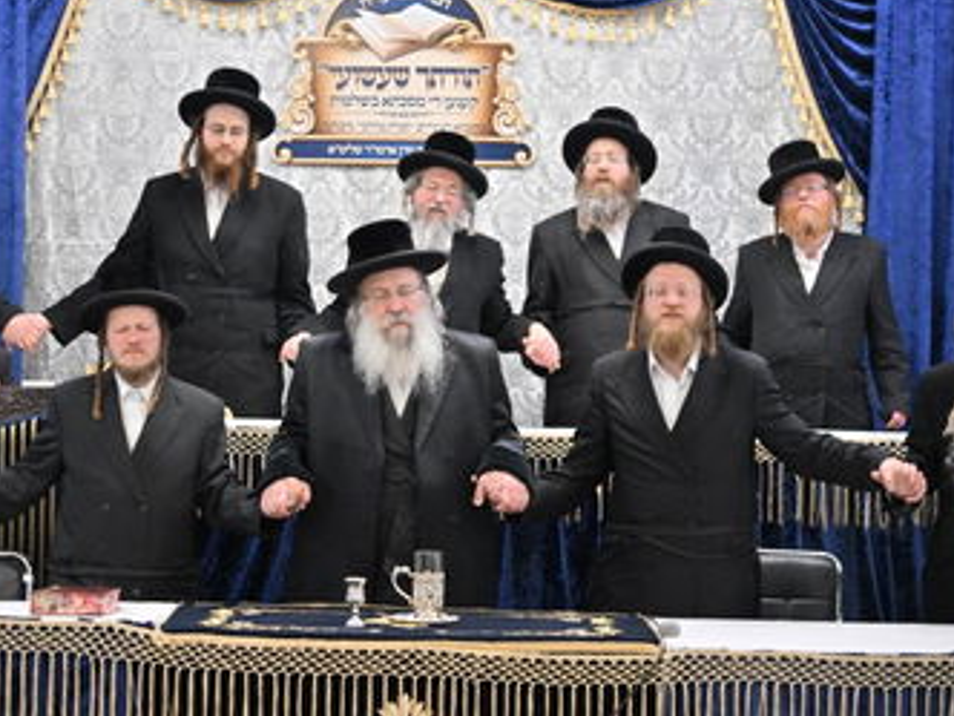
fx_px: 2232
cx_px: 385
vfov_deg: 18.2
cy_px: 342
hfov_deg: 24.1
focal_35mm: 81
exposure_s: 1/200
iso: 1000
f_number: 4
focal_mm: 70
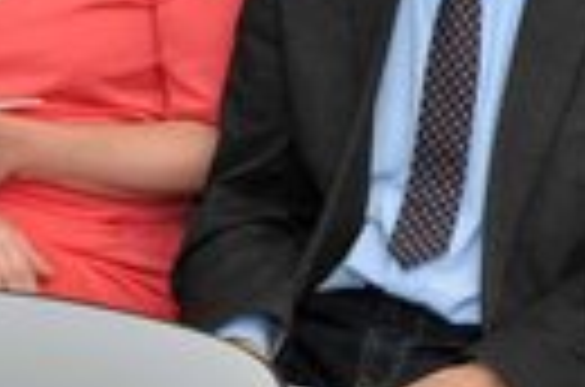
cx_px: 58
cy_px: -32
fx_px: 3039
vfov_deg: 7.2
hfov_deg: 10.9
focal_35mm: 188
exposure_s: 1/60
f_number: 11
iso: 1250
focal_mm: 25
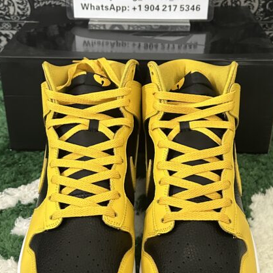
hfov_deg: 32.8
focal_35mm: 52
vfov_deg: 32.8
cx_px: 133
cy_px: 120
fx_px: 464
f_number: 1.78
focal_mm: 6.86
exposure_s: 1/50
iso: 400
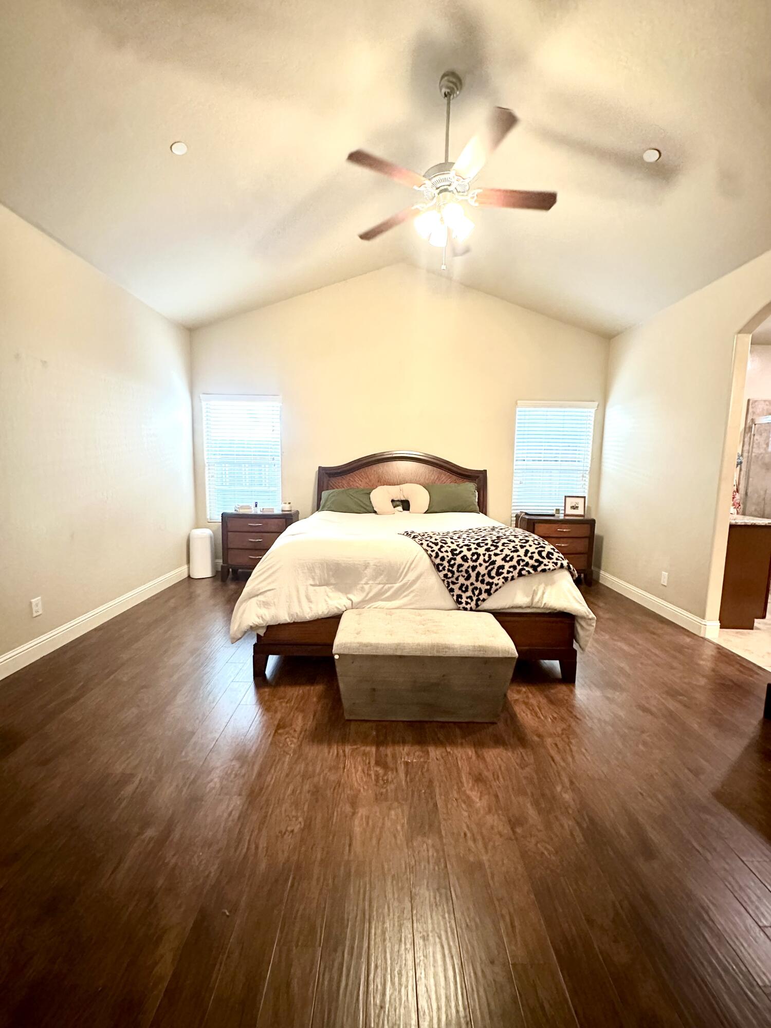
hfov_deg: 85.7
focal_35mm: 14
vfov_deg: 102.1
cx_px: 386
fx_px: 416
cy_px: 514
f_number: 2.2
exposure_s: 1/60
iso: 400
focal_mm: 2.22
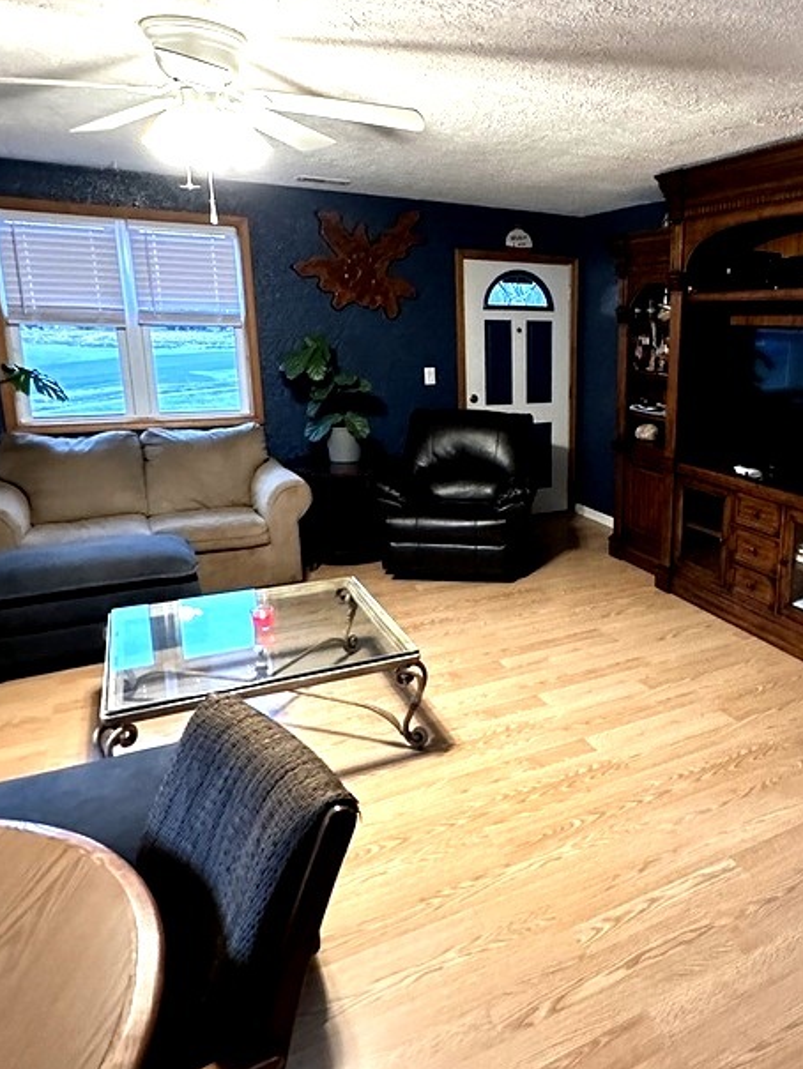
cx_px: 594
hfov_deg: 52.7
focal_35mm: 25
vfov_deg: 69.3
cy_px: 502
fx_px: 773
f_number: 2.2
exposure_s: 1/60
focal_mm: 2.22
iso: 800
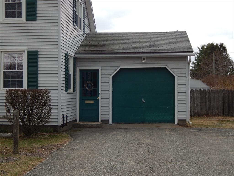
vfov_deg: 26.6
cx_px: 117
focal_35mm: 55
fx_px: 372
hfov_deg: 34.9
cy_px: 88
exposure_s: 1/500
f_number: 3.8
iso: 125
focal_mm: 9.7
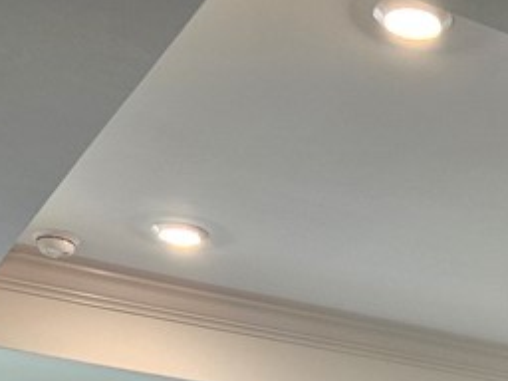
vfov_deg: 13.9
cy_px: 730
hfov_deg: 20.0
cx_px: 611
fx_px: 1350
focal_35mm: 92
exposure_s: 1/120
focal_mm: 6.3
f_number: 1.7
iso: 200
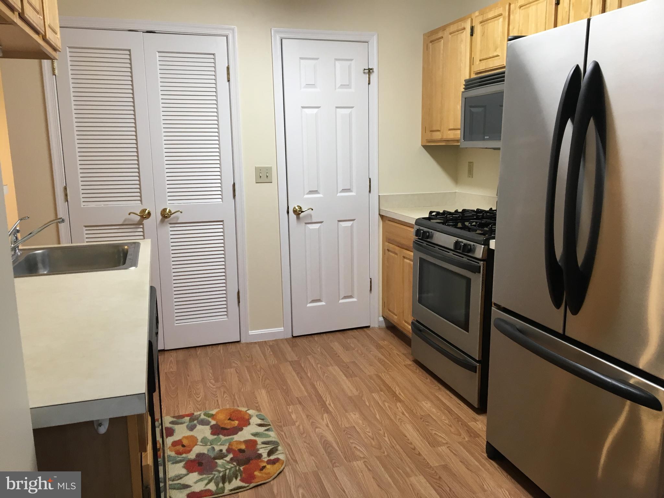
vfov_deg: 48.2
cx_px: 332
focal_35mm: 29
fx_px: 556
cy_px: 249
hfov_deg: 61.7
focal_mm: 4.15
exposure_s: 1/30
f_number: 2.2
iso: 80
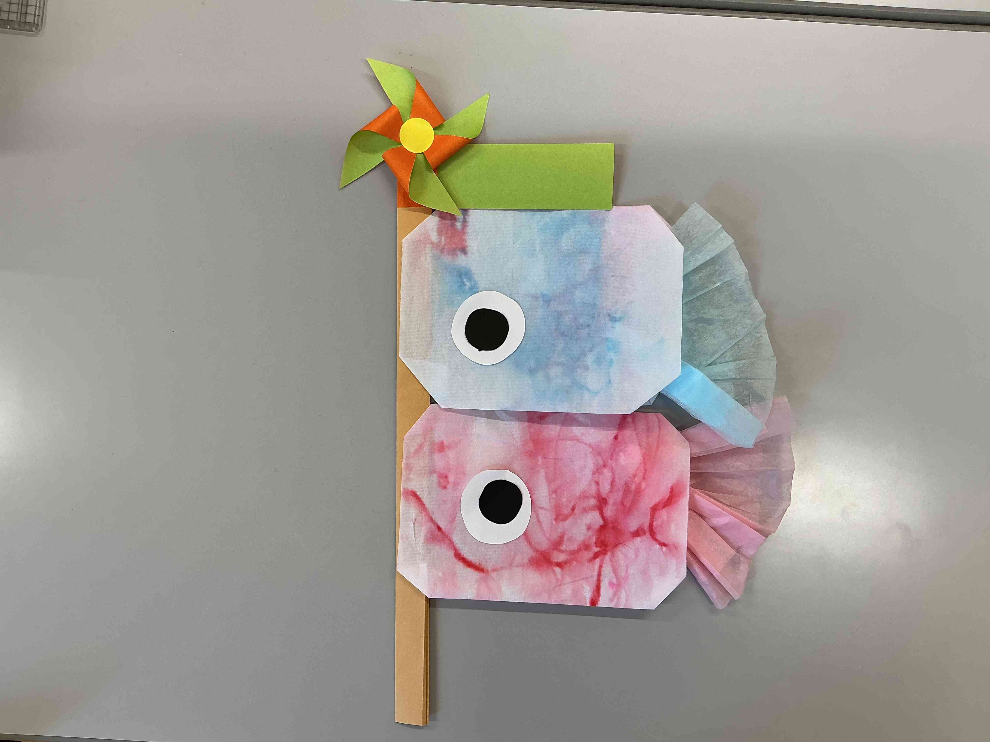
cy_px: 371
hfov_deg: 61.7
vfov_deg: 48.2
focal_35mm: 29
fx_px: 829
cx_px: 495
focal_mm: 3
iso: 25
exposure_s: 1/100
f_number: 1.8
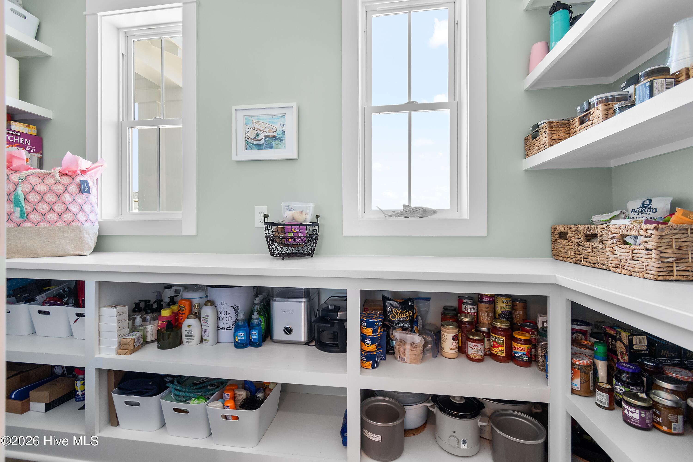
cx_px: 346
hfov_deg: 100.4
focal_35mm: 15
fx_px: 289
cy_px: 231
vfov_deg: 77.3
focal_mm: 10
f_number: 4.5
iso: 100
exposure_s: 1/25
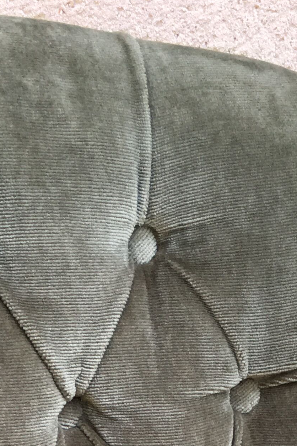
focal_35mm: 97
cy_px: 701
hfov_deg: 14.1
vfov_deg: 18.3
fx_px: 1200
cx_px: 74
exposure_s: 1/100
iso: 40
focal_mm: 4.15
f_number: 2.2
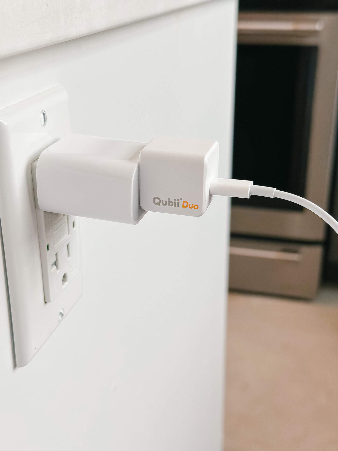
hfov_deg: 30.3
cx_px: 169
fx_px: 625
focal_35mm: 48
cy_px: 226
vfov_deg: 39.7
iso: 125
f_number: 1.8
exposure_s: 1/60
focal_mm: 6.9
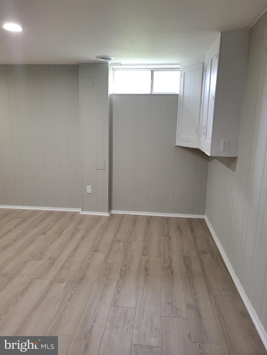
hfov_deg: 53.1
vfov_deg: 67.3
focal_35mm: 26
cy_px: 178
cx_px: 134
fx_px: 267
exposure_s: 1/60
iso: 200
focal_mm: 5.4
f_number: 1.8
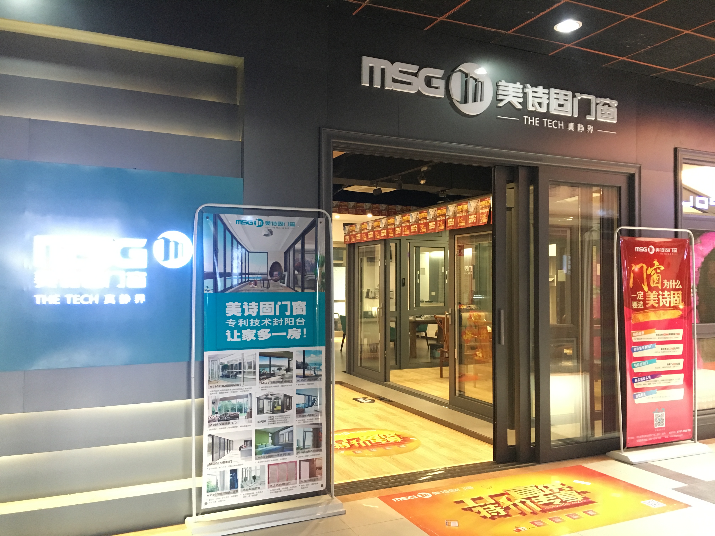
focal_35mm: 29
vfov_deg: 48.2
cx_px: 358
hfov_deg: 61.7
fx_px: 599
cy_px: 268
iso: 200
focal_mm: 4.15
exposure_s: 1/25
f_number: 2.2
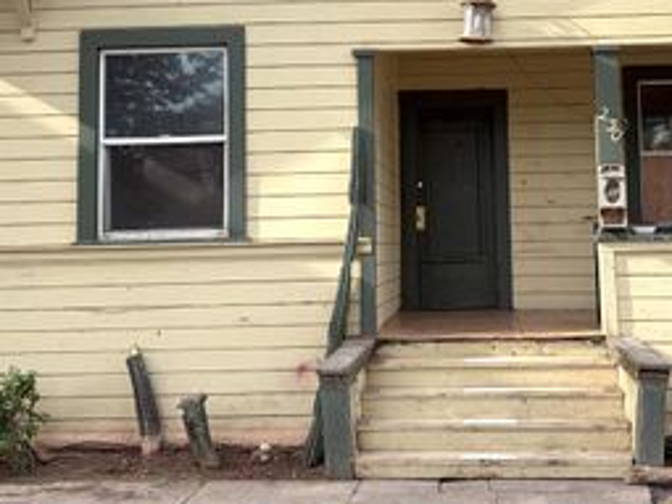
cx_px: 448
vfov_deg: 28.3
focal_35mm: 51
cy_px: 149
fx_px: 990
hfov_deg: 37.1
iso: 64
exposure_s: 1/1016
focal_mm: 5.96
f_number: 1.6
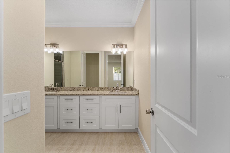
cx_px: 115
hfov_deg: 98.2
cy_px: 76
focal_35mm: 16
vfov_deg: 75.1
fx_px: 100
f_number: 8
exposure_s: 1/50
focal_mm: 15.6
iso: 320
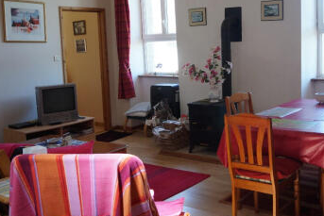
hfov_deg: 44.5
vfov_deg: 30.7
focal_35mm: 44
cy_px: 93
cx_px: 198
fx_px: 393
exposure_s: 1/50
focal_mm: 21
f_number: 4
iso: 200
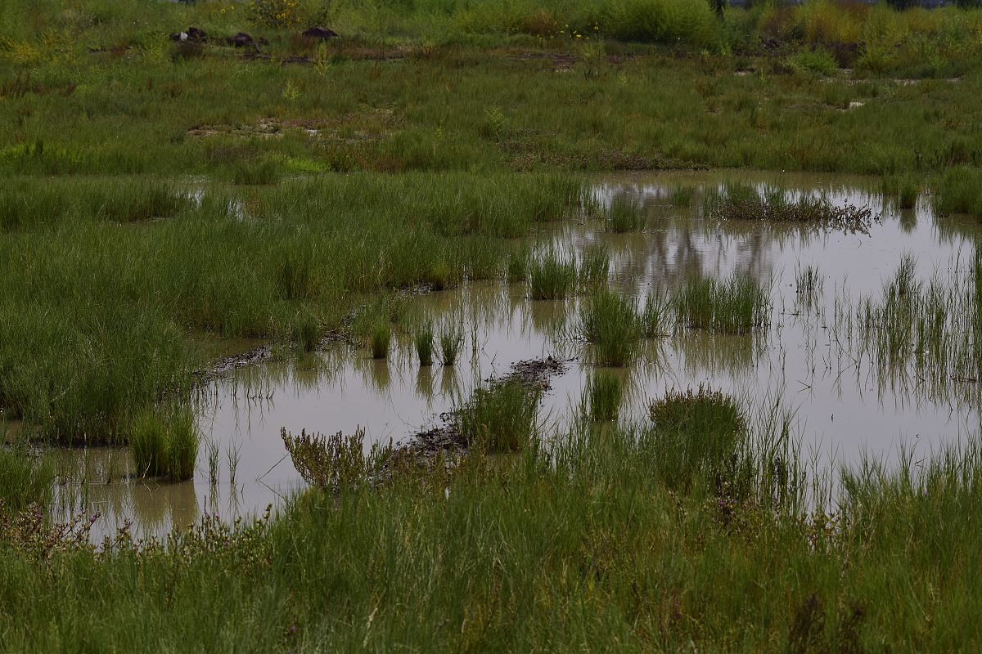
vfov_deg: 13.0
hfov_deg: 19.5
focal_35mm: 105
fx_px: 2864
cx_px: 491
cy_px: 327
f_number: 8
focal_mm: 70
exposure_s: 1/800
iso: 100
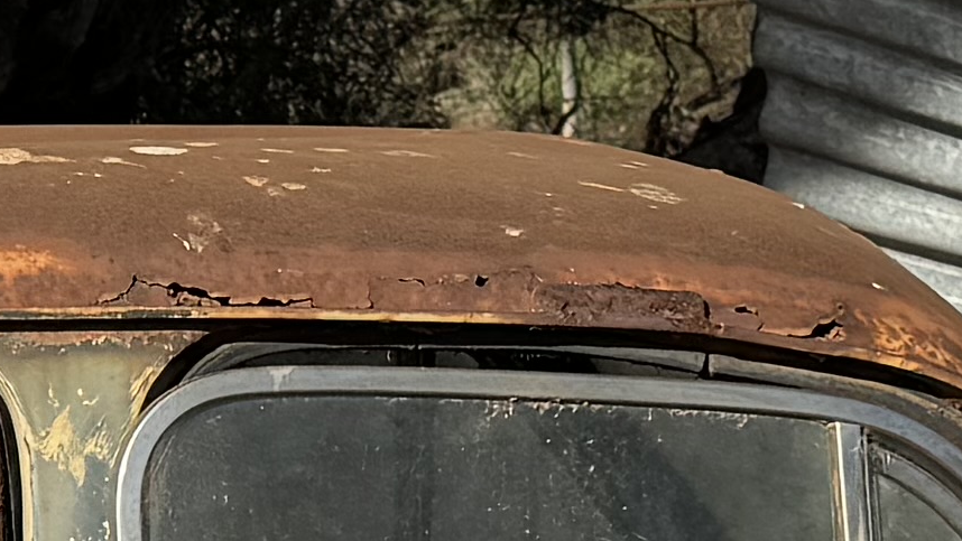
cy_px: 683
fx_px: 4439
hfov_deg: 11.8
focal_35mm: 174
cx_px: -490
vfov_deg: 6.9
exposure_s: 1/4950
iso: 80
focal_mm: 6.76
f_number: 1.78
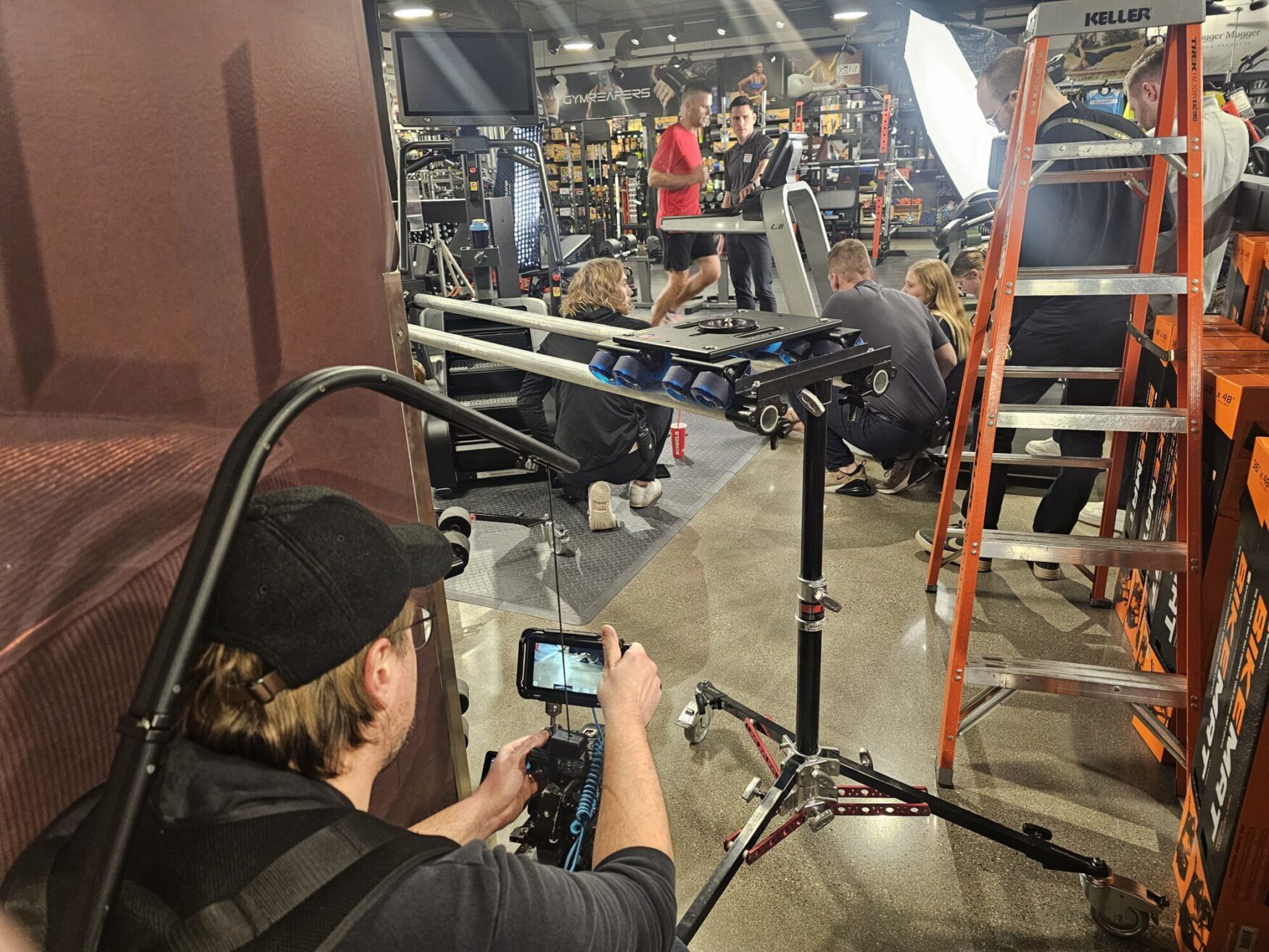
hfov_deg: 73.9
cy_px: 476
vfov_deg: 58.9
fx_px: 843
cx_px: 634
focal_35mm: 23
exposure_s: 1/120
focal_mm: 6.3
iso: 400
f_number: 1.7
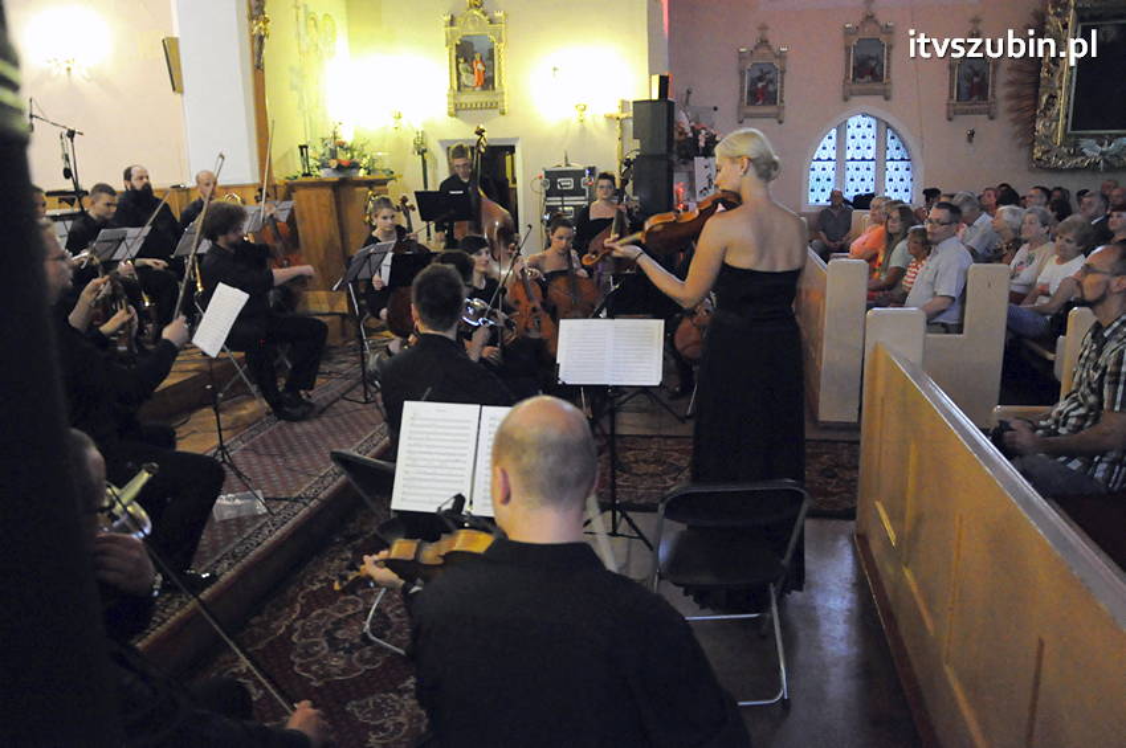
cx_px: 563
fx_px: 844
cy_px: 374
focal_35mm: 27
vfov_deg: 47.8
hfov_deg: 67.4
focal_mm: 18
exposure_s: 1/60
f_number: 4
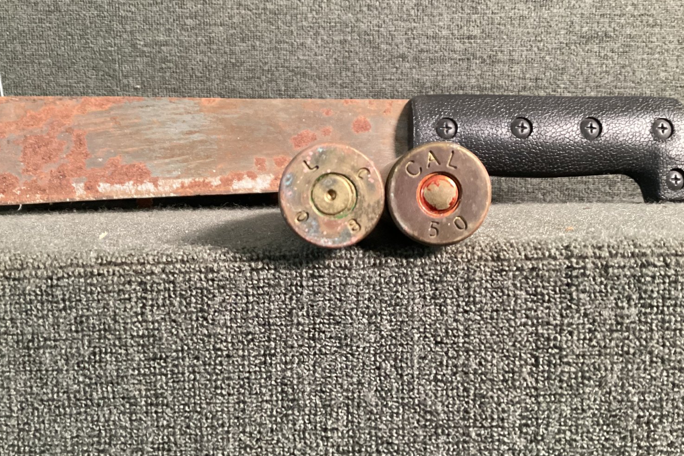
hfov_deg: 57.2
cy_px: 233
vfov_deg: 40.0
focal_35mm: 33
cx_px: 343
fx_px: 627
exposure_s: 1/30
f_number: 2.4
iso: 320
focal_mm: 3.3
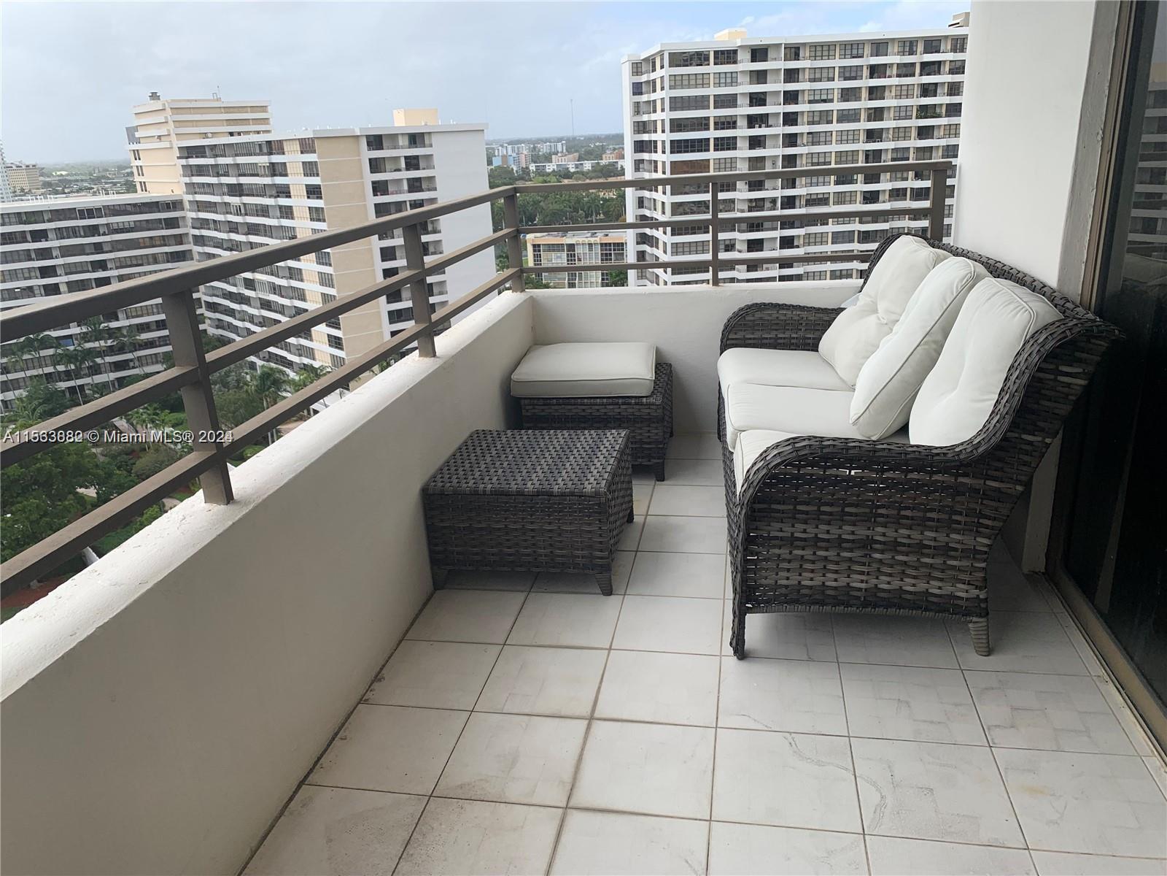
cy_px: 438
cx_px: 584
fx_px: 877
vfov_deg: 53.1
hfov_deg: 67.3
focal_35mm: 26
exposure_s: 1/1266
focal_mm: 4.25
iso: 25
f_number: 1.8
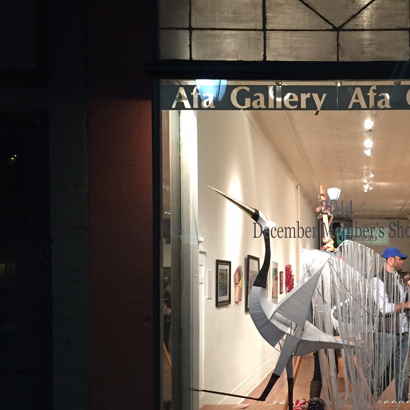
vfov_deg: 34.2
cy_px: 287
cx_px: 361
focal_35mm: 49
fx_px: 657
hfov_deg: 33.1
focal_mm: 4.15
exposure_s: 1/30
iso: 125
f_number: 2.2
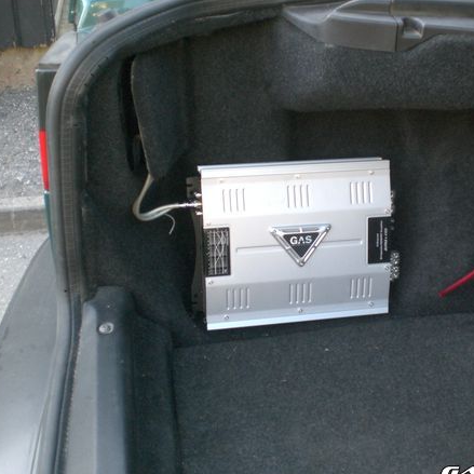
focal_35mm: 49
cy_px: 224
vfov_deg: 34.7
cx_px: 281
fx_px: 759
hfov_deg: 34.6
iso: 200
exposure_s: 1/100
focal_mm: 6.3
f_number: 3.1
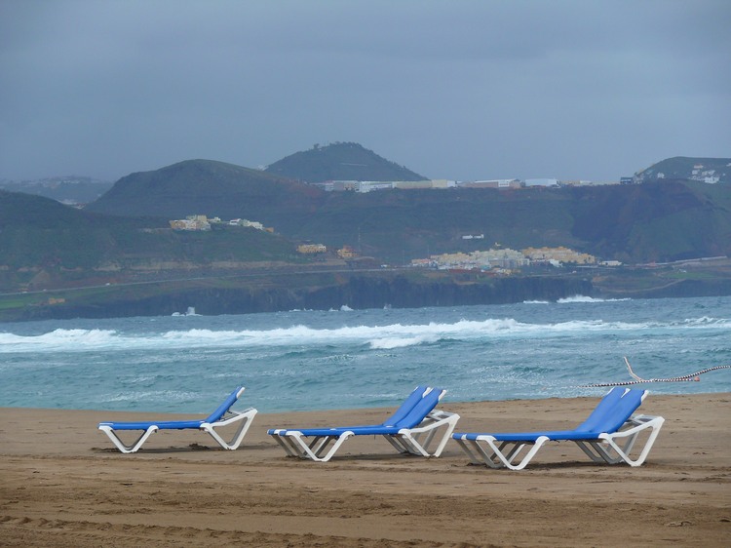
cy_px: 274
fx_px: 3652
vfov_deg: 8.6
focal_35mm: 173
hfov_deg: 11.4
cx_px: 366
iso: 100
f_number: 4
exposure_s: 1/250
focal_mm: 36.5
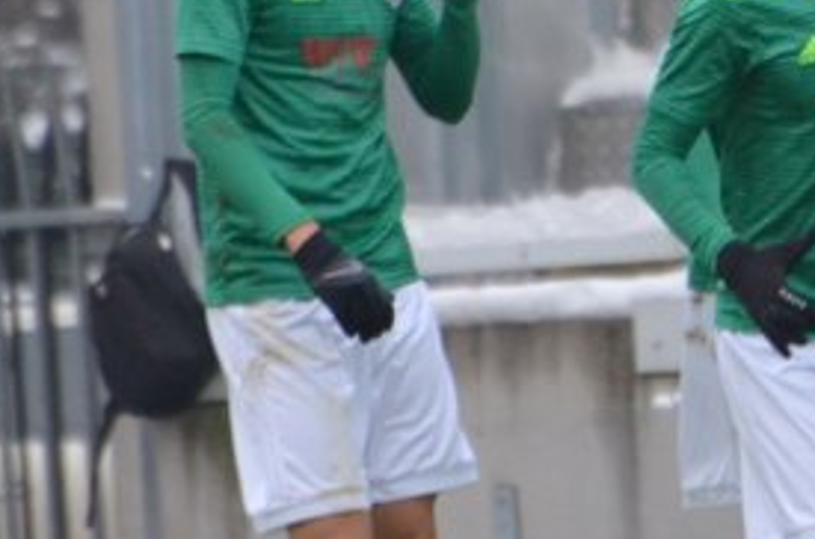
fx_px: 44428
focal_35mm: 1967
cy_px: 93
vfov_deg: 0.7
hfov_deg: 1.1
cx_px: 1594
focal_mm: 300
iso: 500
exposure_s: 1/500
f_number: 5.6
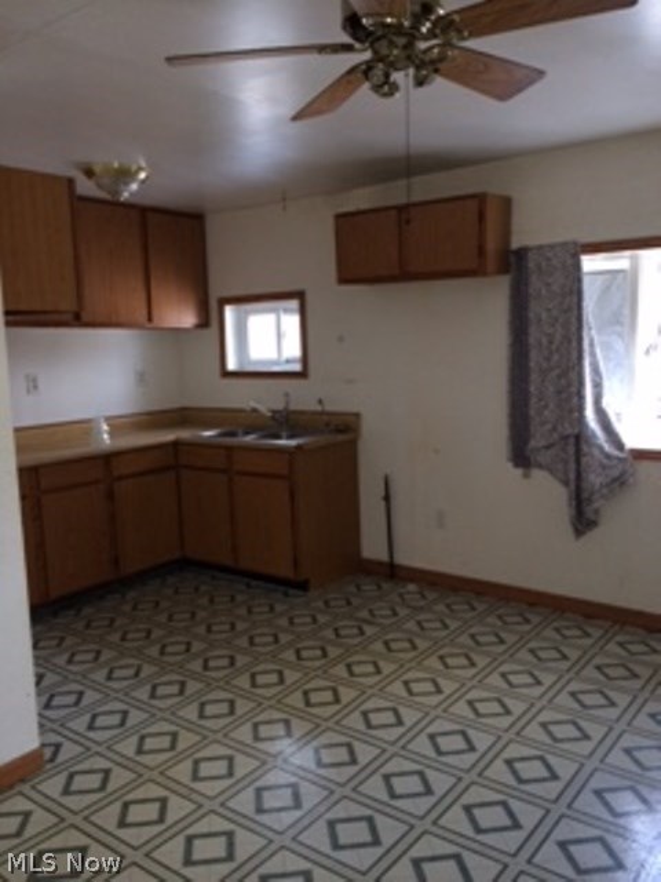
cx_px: 330
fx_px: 738
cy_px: 441
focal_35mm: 29
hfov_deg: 48.2
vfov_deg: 61.7
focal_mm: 4.15
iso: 160
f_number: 2.2
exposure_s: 1/30
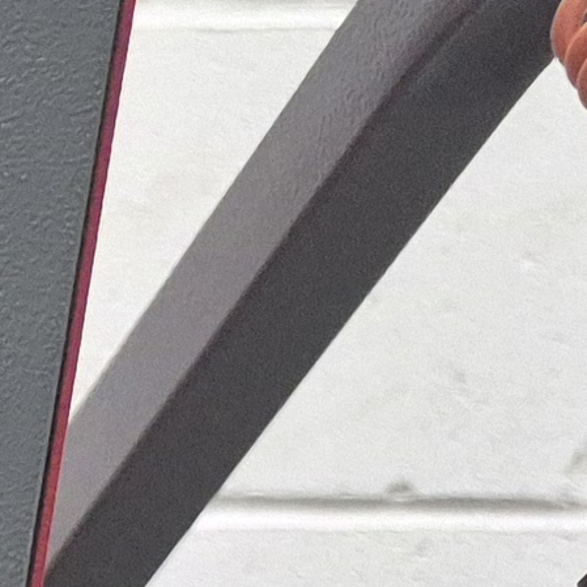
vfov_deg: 8.3
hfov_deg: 7.1
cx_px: -1829
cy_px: 1698
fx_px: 3473
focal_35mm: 181
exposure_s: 1/120
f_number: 1.8
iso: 500
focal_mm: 5.4
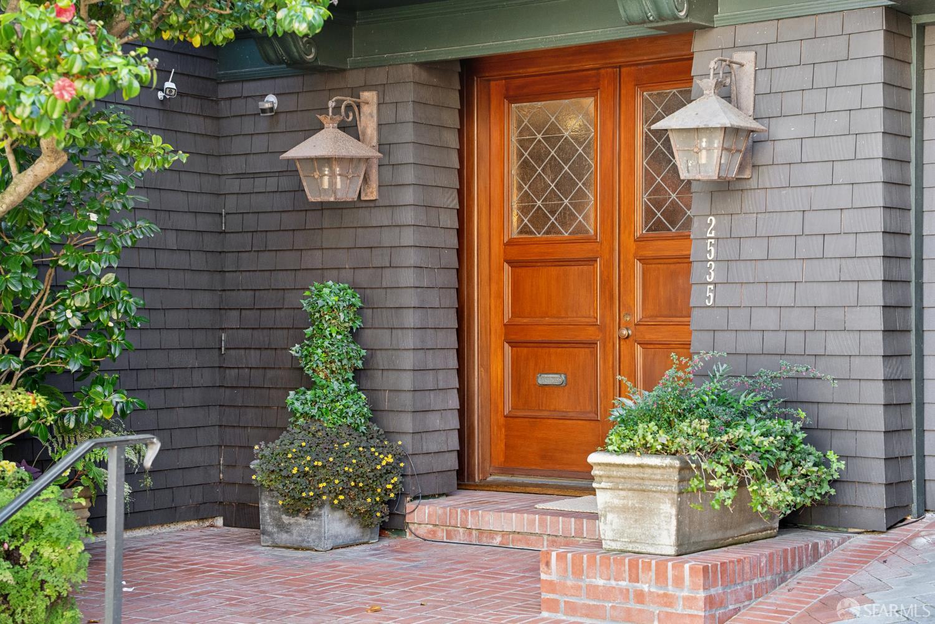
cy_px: 312
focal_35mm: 70
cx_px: 468
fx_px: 1818
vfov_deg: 19.5
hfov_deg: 28.8
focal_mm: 70
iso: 1600
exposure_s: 1/100
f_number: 5
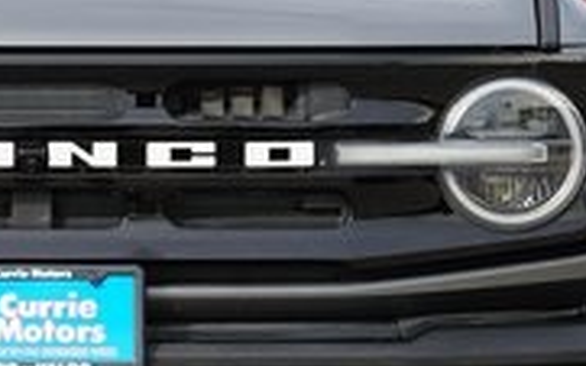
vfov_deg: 5.0
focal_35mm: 260
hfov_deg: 8.0
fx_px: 4151
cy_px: 157
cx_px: 29
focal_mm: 72
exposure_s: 1/100
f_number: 10
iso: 100
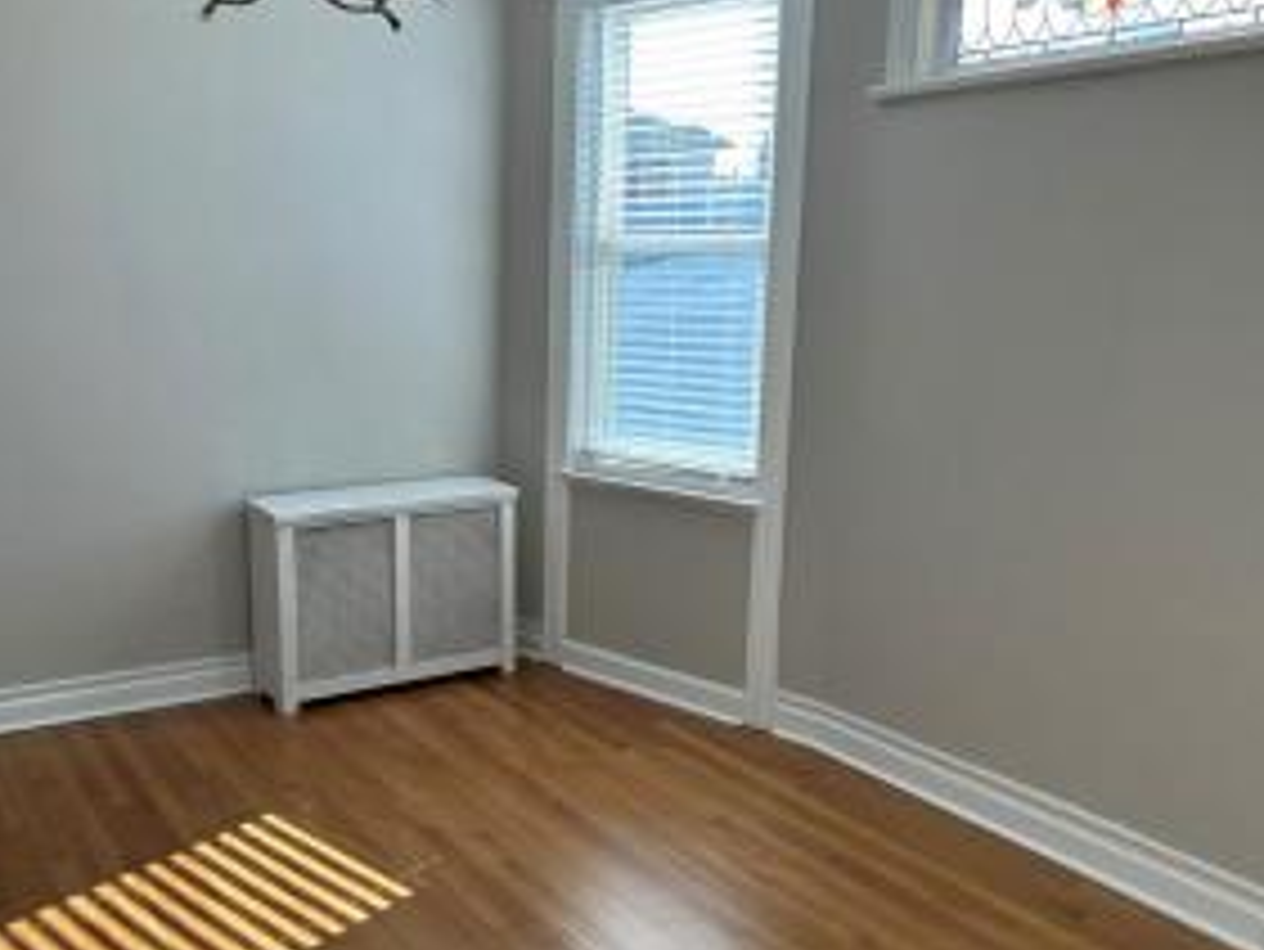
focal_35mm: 37
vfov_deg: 38.7
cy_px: 518
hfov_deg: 49.5
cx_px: 454
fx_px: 1352
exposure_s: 1/304
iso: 50
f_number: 1.5
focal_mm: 5.7
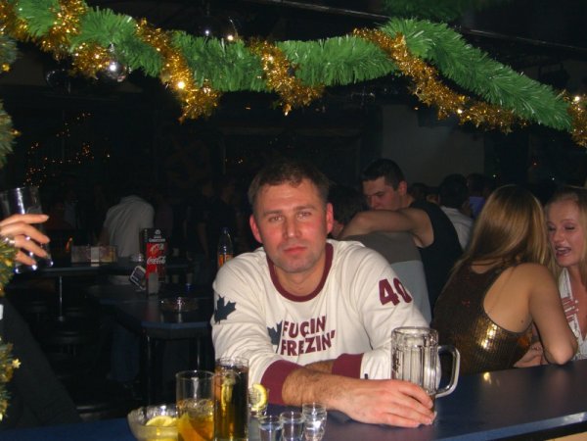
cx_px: 294
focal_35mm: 46
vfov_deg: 31.5
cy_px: 220
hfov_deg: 41.2
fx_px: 780
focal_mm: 9.5
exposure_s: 1/60
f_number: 3.1
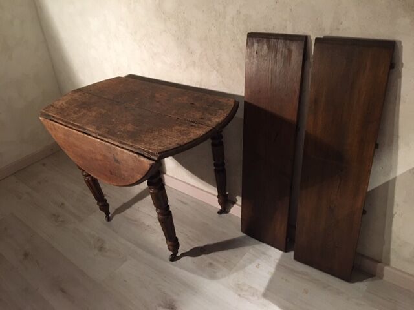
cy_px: 155
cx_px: 207
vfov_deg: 48.2
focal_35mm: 29
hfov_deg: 61.7
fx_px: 347
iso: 200
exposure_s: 1/17
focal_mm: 4.15
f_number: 2.2
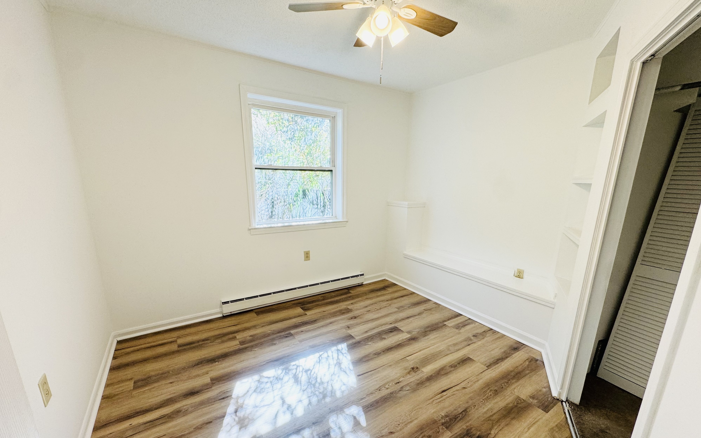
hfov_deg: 101.5
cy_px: 249
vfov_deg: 74.4
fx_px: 287
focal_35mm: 15
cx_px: 354
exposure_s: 1/120
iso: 100
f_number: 2.2
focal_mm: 2.22
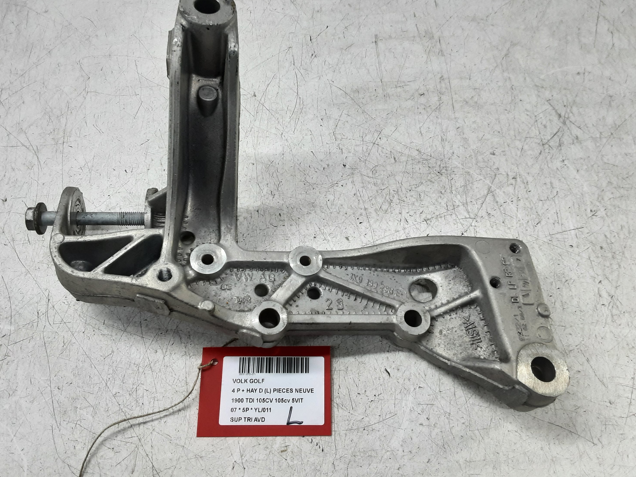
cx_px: 307
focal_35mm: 30
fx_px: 551
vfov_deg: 46.8
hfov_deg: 60.0
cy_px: 220
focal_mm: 2.91
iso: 80
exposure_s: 1/50
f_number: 1.9
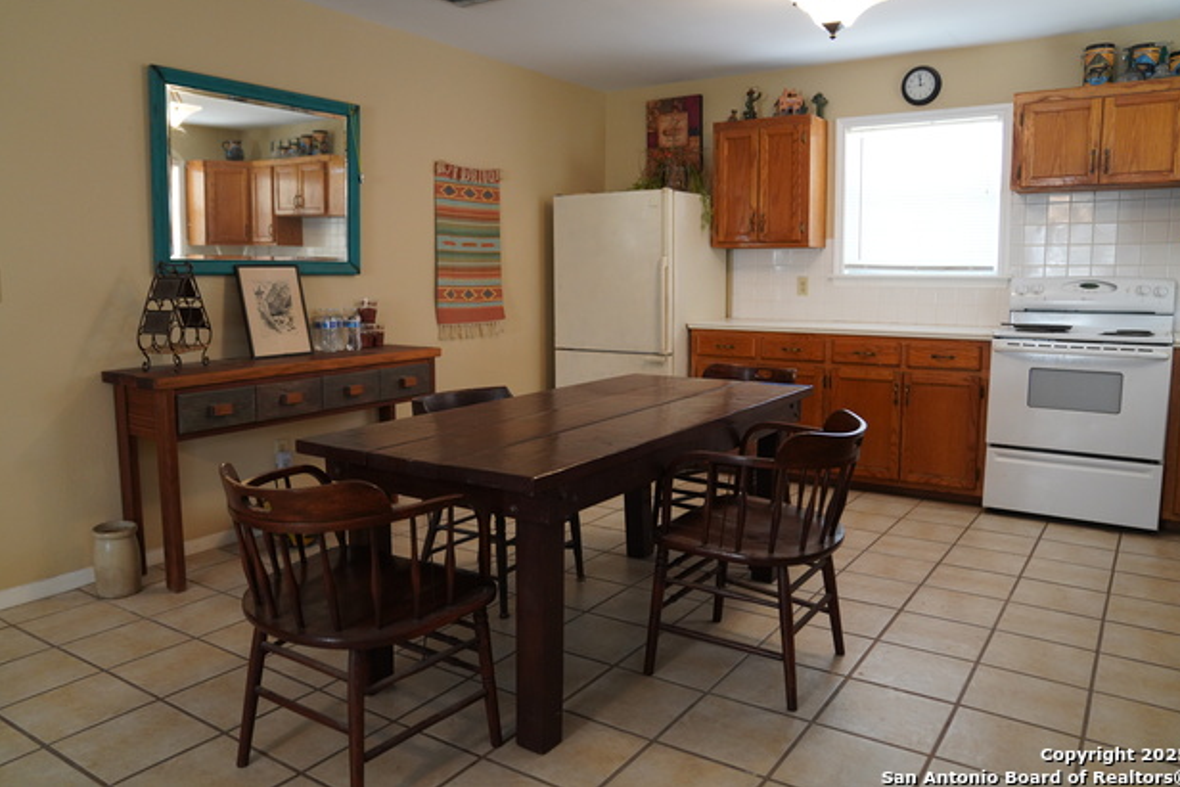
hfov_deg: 67.4
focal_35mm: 27
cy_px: 380
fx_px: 885
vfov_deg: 47.9
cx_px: 580
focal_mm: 26
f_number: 2.8
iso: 1600
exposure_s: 1/160
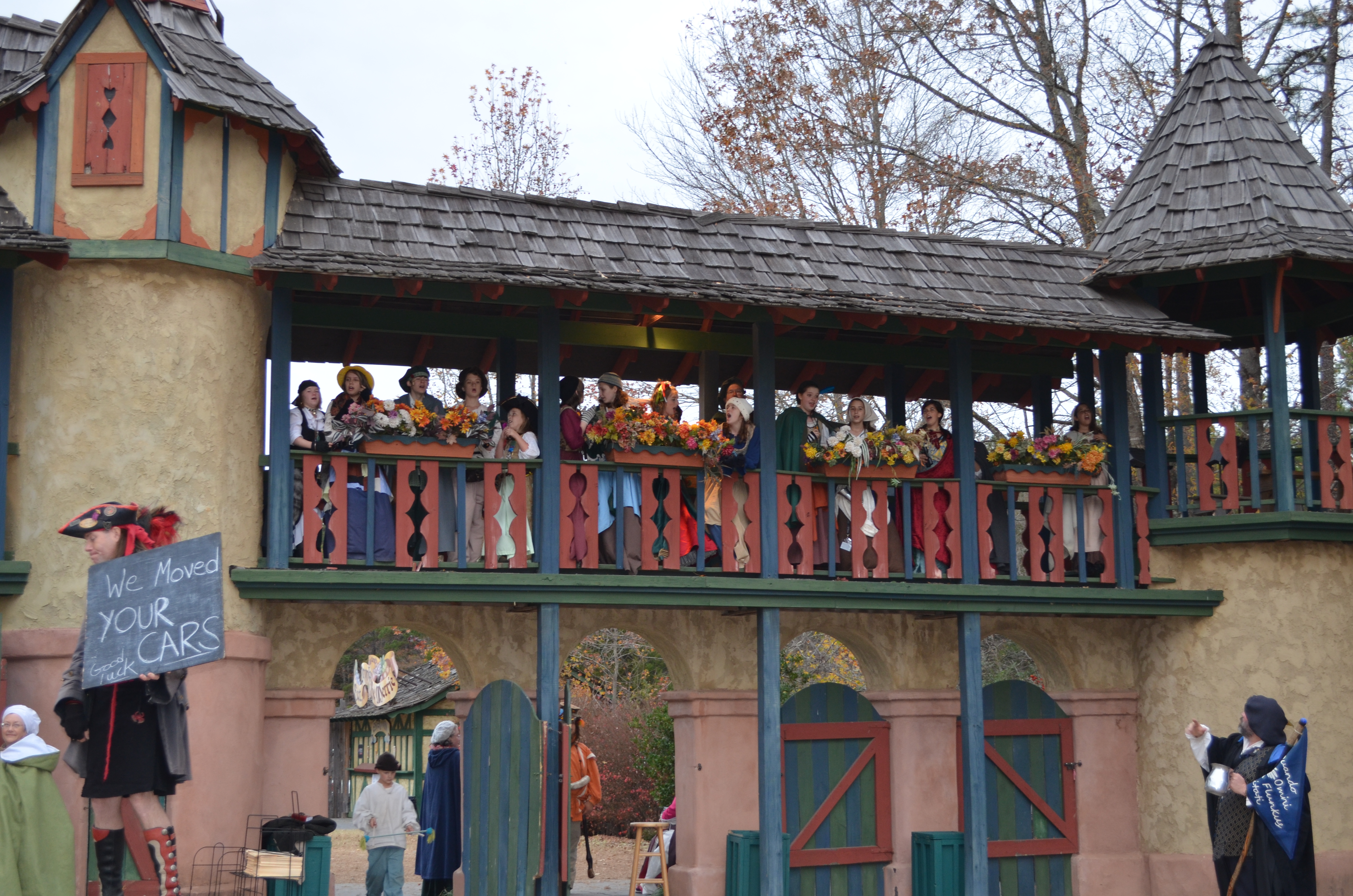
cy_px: 448
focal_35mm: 51
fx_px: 1913
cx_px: 676
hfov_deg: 39.0
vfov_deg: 26.4
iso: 400
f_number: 5
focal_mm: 34
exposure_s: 1/60
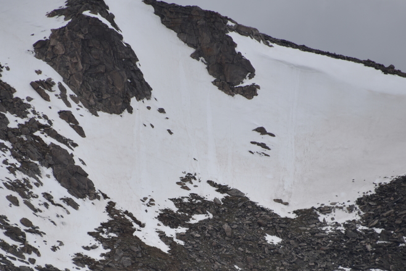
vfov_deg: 2.4
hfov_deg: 3.5
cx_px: 176
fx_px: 6573
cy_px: 235
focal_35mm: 583
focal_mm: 300
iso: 100
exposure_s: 1/640
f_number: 6.3
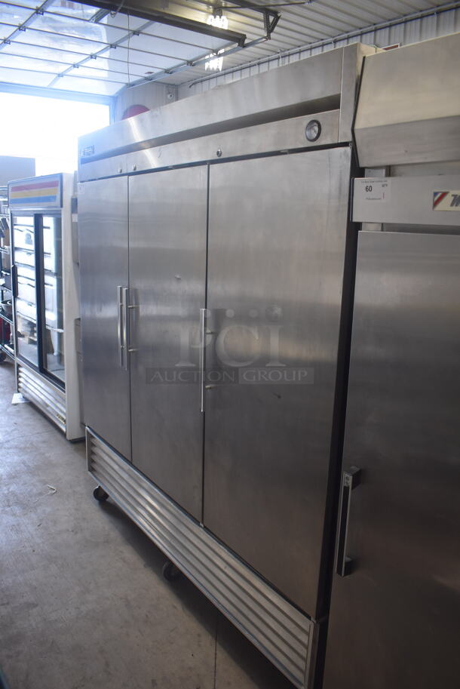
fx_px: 517
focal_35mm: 27
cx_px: 230
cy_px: 344
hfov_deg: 48.0
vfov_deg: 67.3
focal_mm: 18
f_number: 3.5
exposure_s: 1/125
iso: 900
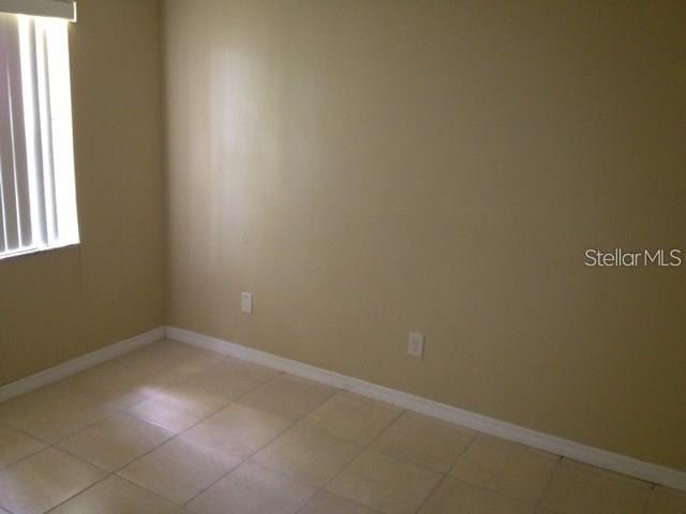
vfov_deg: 40.7
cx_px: 343
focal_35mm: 35
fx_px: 694
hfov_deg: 52.6
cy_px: 257
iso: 250
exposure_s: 1/20
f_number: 2.4
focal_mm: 4.28
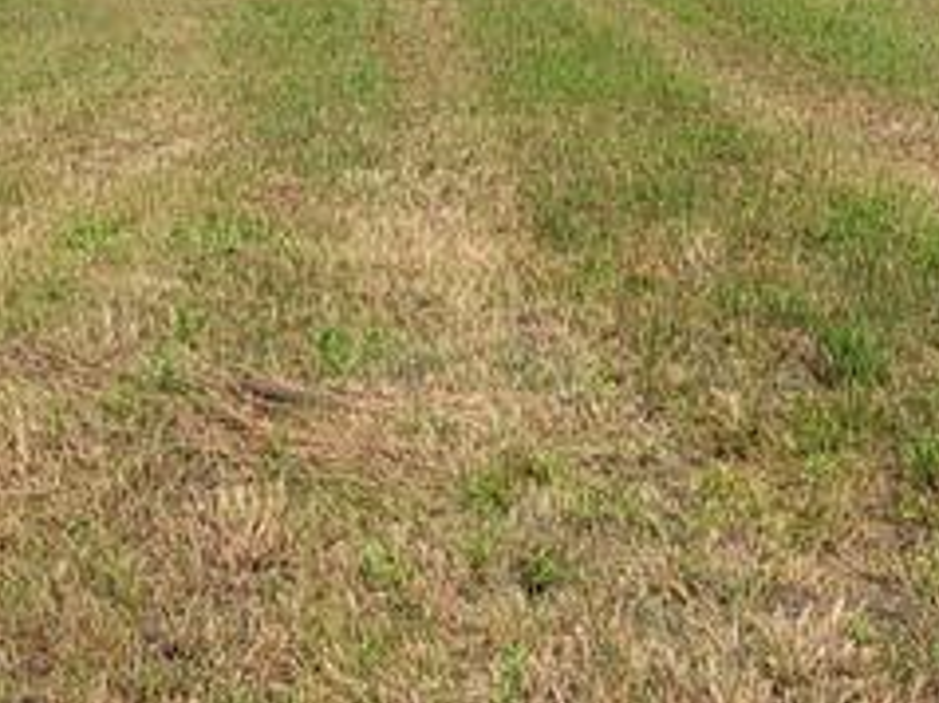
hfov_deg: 34.0
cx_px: 300
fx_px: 1518
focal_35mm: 56
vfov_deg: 24.5
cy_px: -51
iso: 50
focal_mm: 2.2
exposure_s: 1/2510
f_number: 2.2
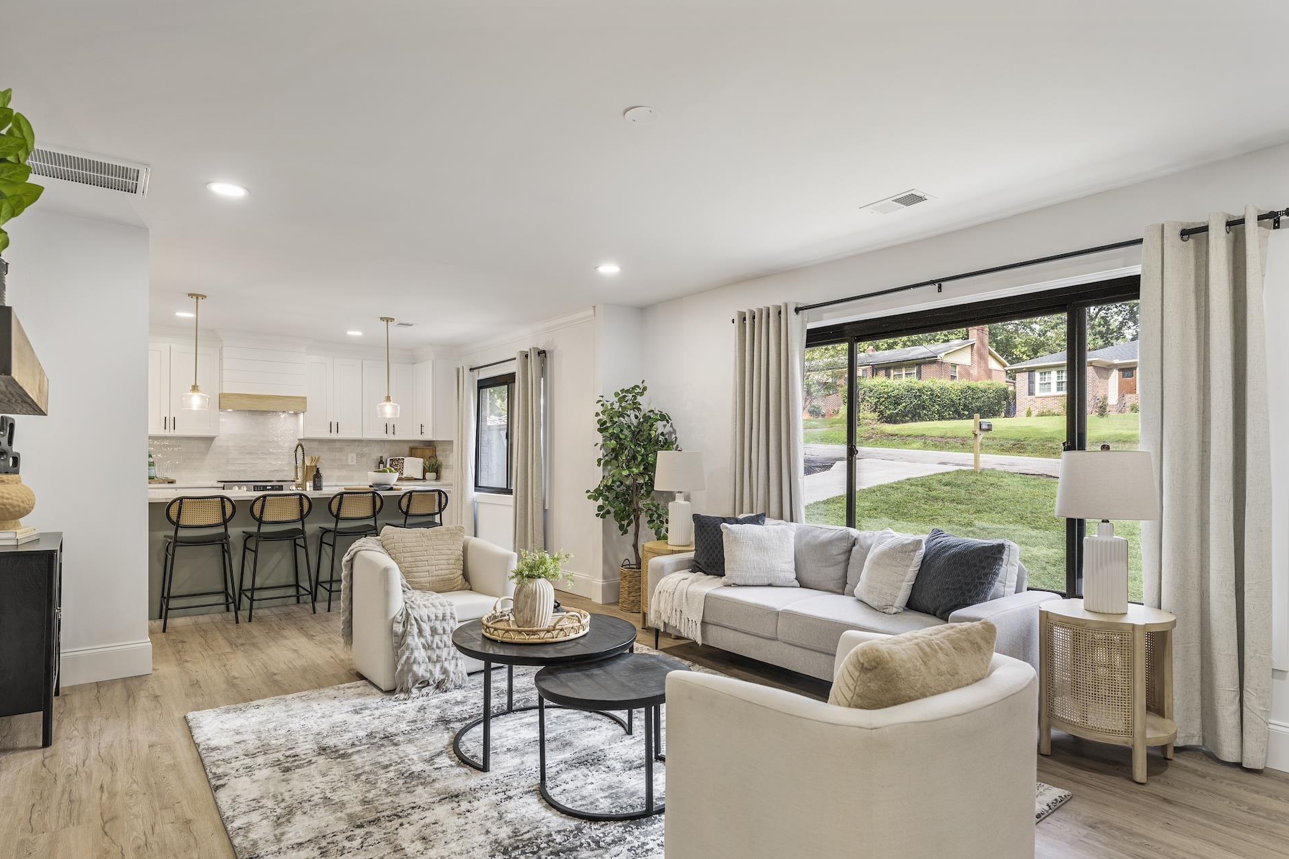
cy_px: 452
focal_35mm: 20
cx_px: 655
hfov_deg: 85.0
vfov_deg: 62.8
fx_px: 703
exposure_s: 1/3
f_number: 6.3
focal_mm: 18.6
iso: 400
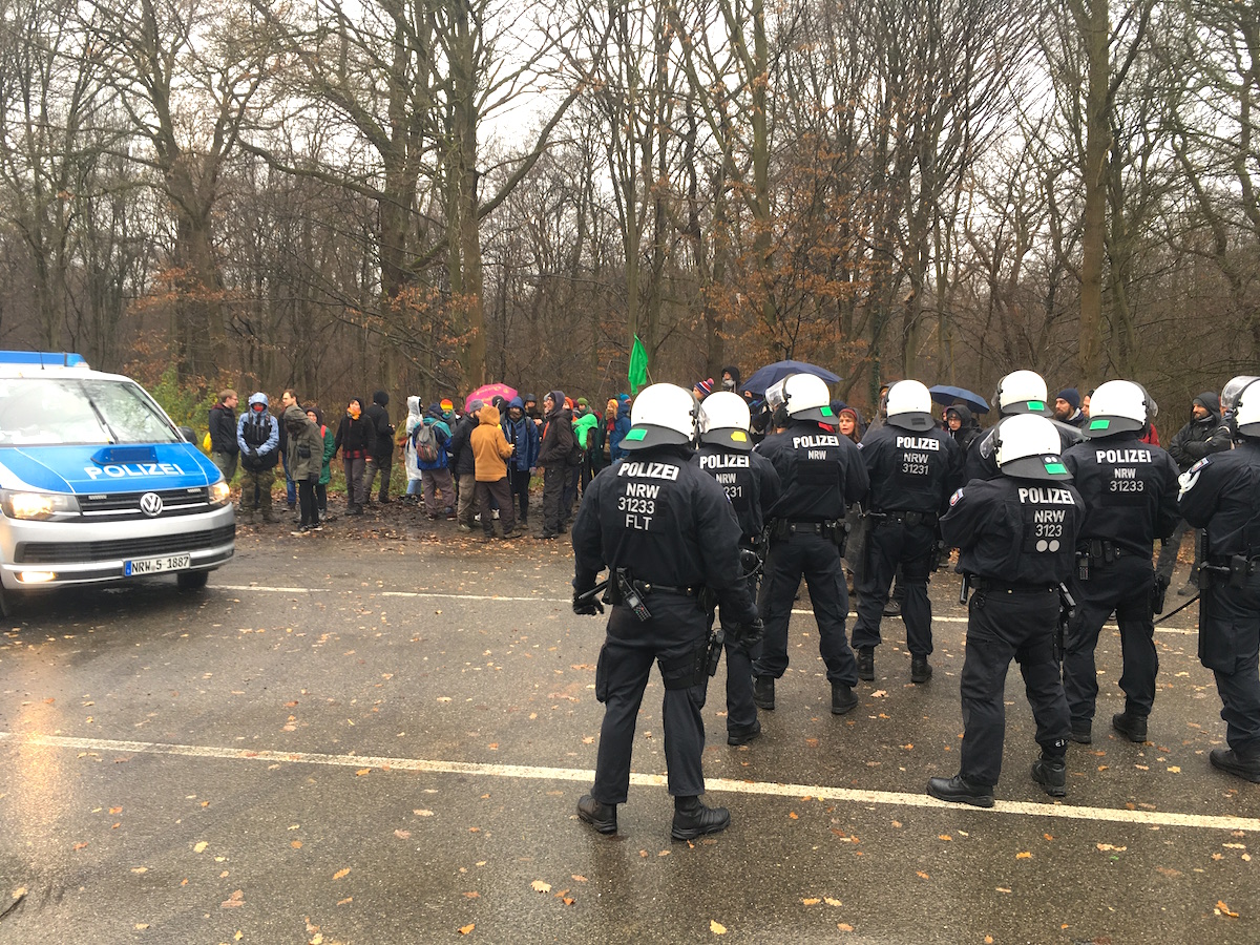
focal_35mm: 29
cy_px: 472
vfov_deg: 48.2
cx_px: 630
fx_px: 1056
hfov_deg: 61.7
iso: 25
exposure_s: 1/50
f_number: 2.2
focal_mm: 4.15
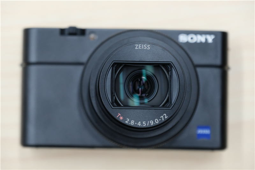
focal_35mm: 165
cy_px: 85
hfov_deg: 12.5
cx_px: 128
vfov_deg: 8.3
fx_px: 1168
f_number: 5.6
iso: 3200
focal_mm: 110
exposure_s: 1/42
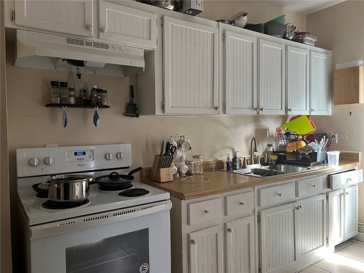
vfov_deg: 53.1
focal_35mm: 26
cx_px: 182
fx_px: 273
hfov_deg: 67.3
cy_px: 136
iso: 200
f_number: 1.5
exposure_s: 1/60
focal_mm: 5.7
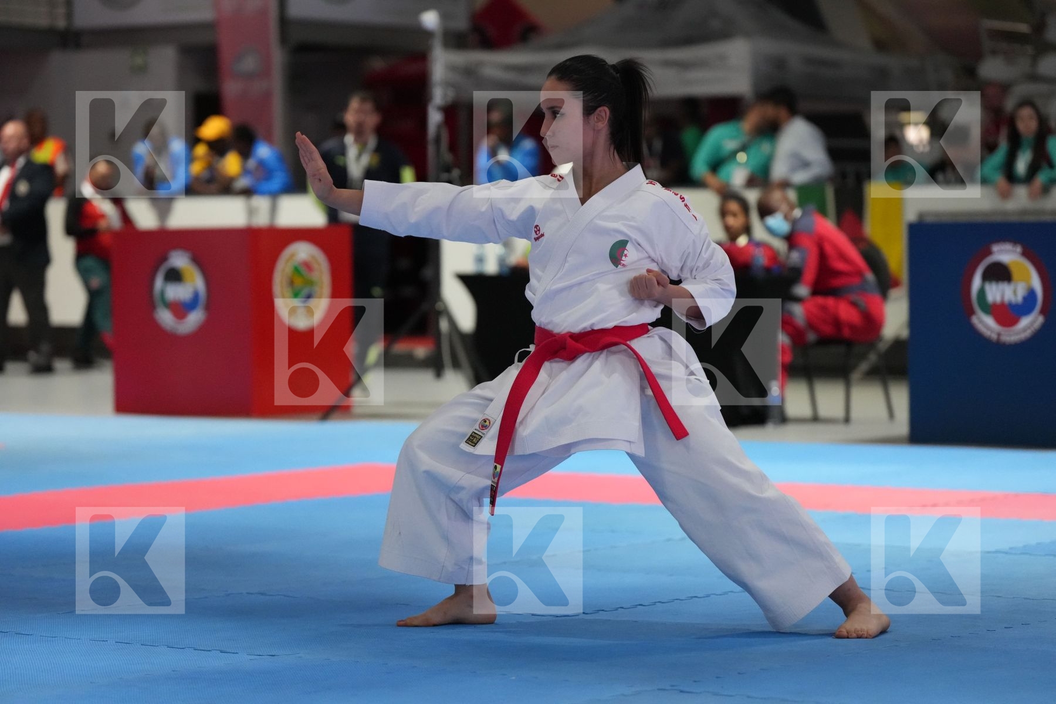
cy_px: 352
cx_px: 528
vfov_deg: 12.2
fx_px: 3285
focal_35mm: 112
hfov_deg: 18.3
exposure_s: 1/500
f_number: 2.8
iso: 6400
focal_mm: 112
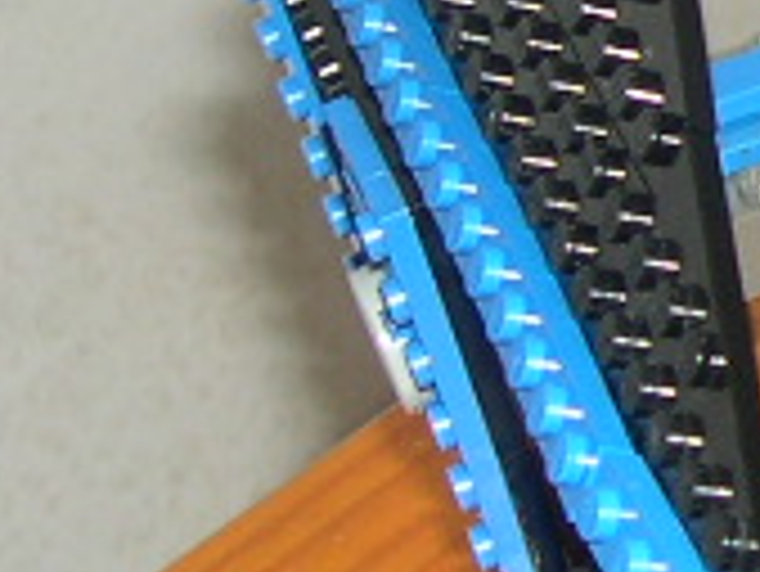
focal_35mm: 230
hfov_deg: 8.1
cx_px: 1623
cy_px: -77
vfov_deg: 6.4
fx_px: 5053
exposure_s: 1/60
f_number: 2.8
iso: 100
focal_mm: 8
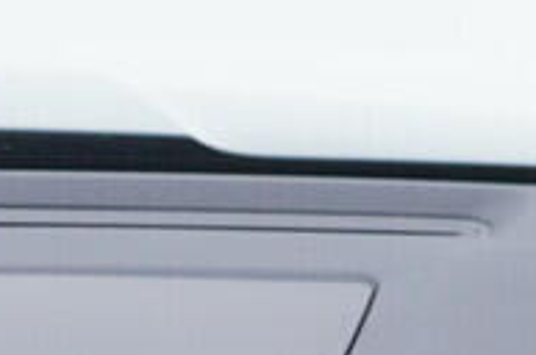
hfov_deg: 7.5
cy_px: 1215
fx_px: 3998
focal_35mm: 269
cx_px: -305
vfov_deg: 4.8
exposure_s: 1/40
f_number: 2.8
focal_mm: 24
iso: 125
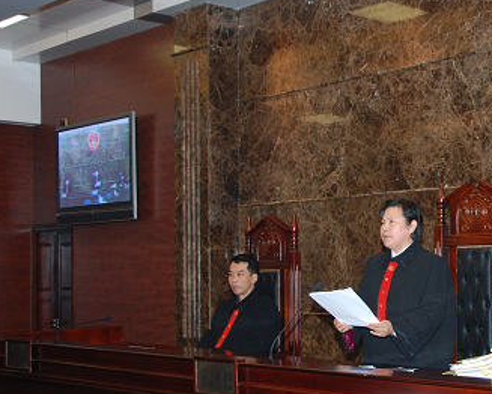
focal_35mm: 62
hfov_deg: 29.2
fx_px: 903
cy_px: 211
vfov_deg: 24.6
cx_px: 445
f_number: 4
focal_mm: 24
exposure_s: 1/60
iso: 400
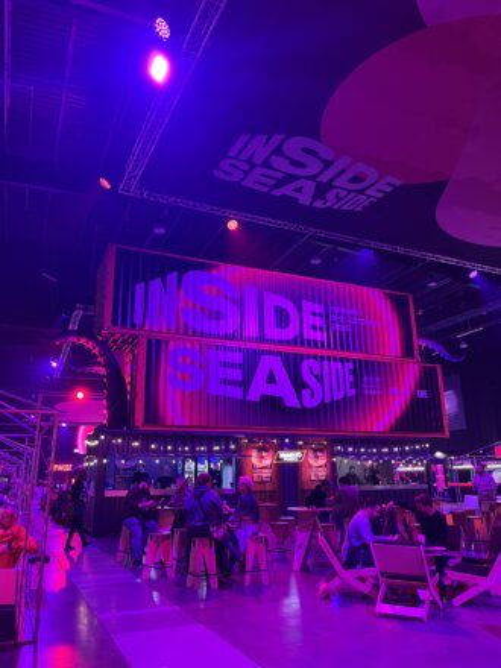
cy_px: 334
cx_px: 250
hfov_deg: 53.1
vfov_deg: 67.3
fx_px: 502
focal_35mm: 26
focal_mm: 5.1
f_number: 1.6
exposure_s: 1/50
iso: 250
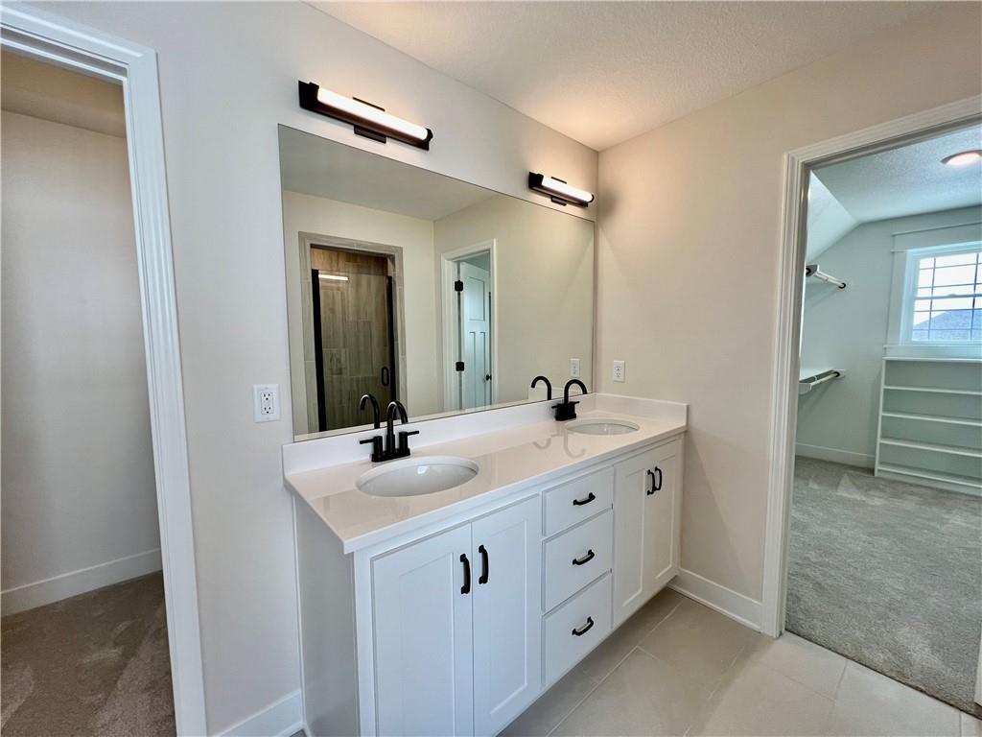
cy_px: 368
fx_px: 369
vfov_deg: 89.9
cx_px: 491
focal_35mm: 13
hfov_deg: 106.2
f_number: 1.8
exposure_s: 1/120
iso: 64
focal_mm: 1.57
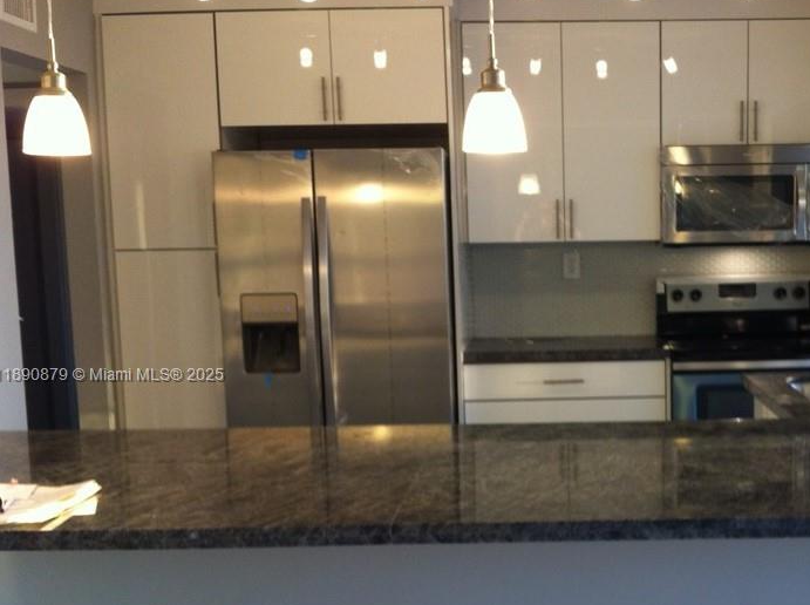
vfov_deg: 27.9
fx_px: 1215
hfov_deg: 36.2
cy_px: 376
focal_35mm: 52
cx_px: 581
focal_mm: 3.85
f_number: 2.8
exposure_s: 1/40
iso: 80
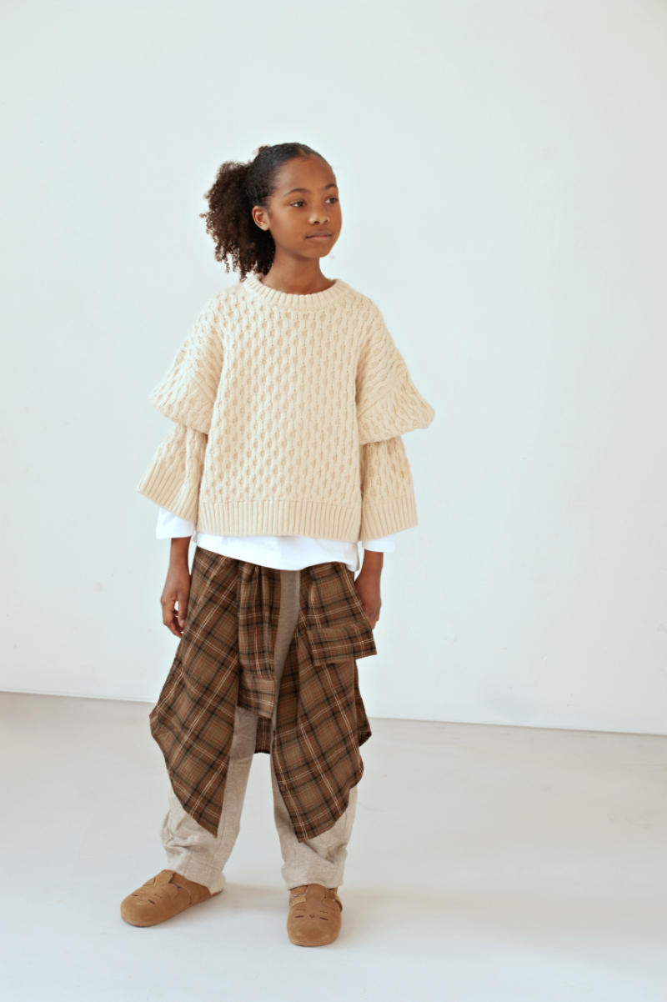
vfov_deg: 39.6
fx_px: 1391
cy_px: 501
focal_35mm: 50
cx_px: 334
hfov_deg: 27.0
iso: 640
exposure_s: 1/160
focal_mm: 50
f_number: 5.6
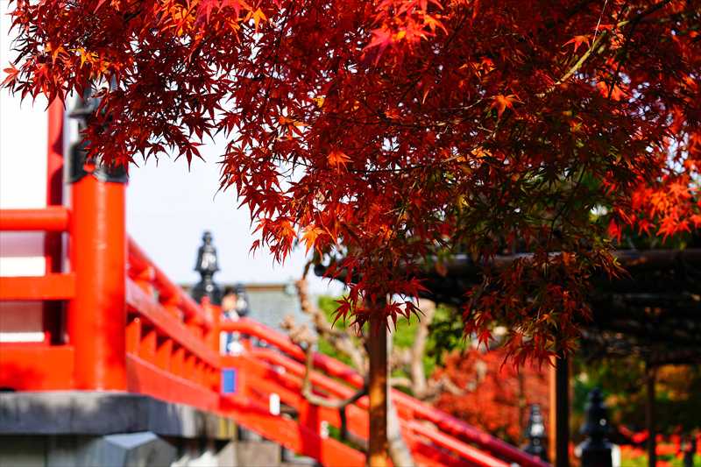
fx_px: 1830
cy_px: 234
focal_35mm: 94
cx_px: 350
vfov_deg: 14.5
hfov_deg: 21.7
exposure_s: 1/200
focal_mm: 94
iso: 100
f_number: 5.6
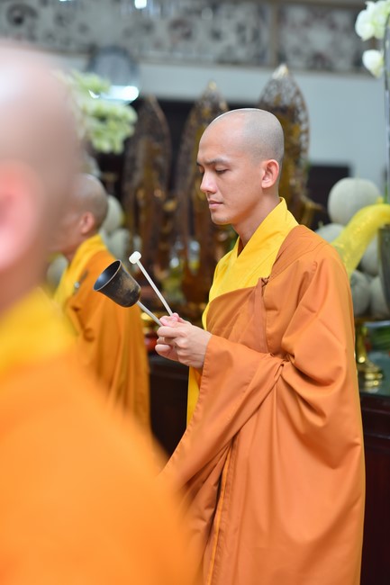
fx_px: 1382
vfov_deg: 23.9
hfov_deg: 16.1
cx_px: 195
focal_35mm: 85
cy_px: 292
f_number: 2.8
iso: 500
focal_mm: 85
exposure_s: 1/125
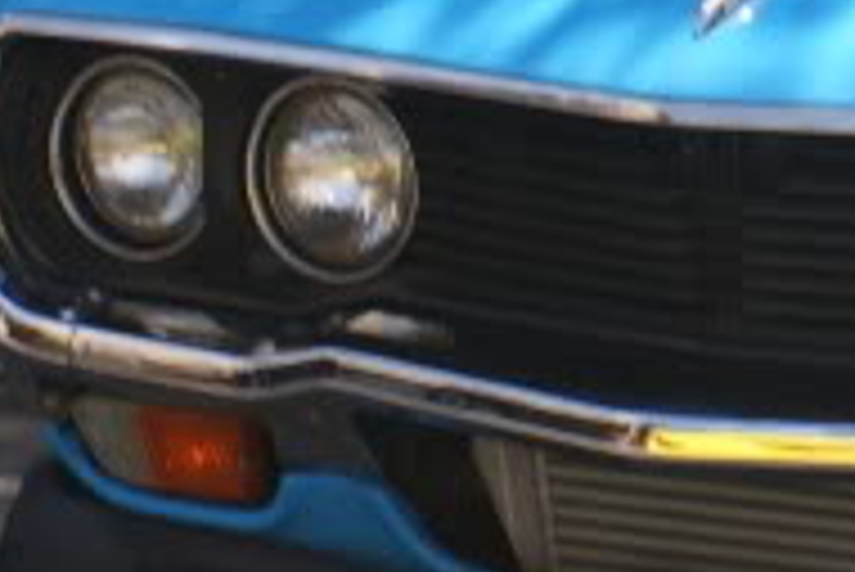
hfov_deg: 8.9
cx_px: 1316
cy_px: 65
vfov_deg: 6.1
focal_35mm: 226
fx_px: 5371
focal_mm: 28
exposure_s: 1/80
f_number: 8
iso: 100
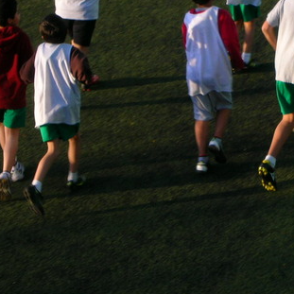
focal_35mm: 191
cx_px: 277
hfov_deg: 9.1
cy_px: 96
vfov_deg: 9.2
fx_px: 1835
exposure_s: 1/71.4
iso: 50
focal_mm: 17.4
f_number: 5.4
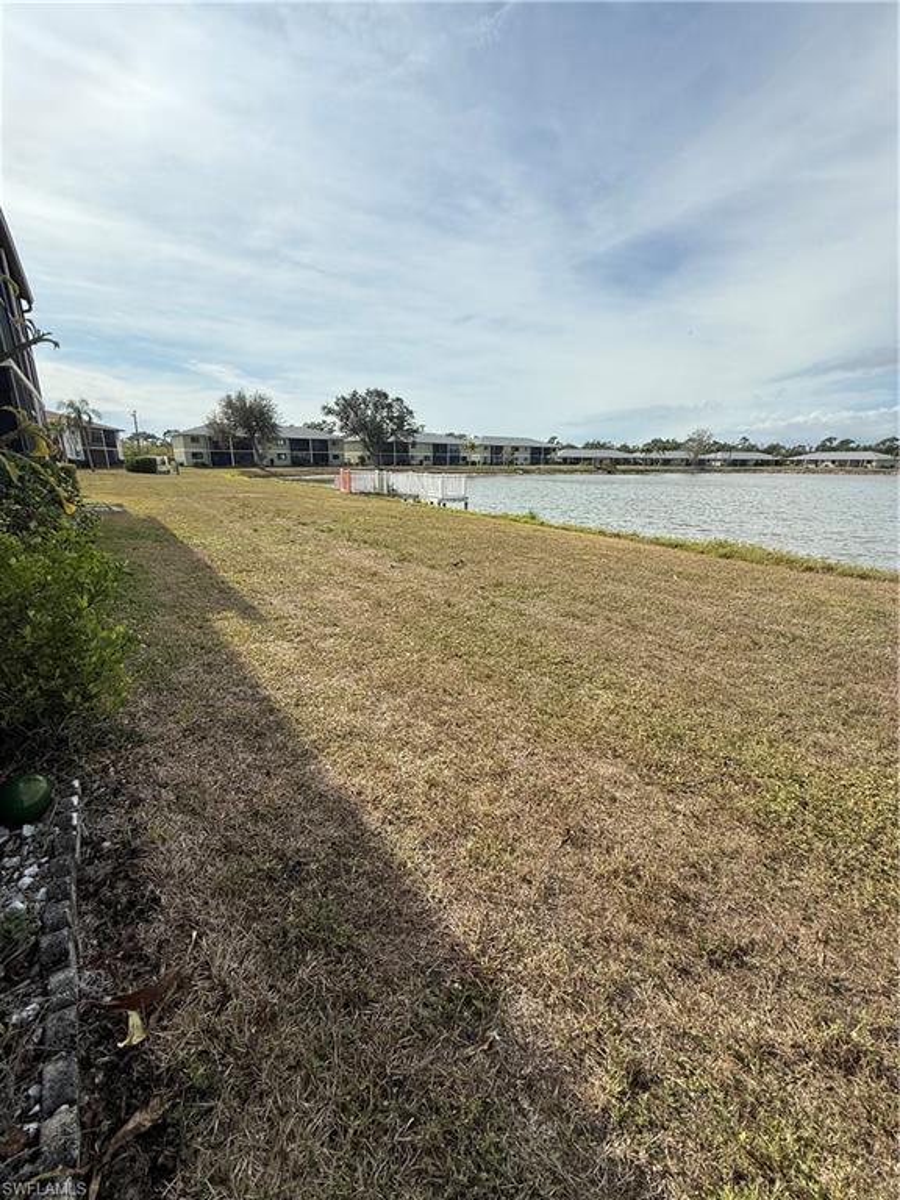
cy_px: 600
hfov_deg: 85.7
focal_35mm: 14
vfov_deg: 102.1
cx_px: 450
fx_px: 485
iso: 50
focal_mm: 2.22
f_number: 2.2
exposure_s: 1/2611
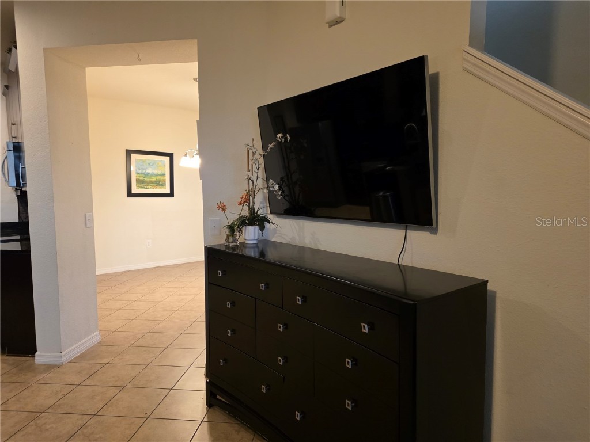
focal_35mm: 23
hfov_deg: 73.9
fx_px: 392
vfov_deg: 58.9
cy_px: 221
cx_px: 295
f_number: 1.7
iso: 640
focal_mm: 6.25
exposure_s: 1/120
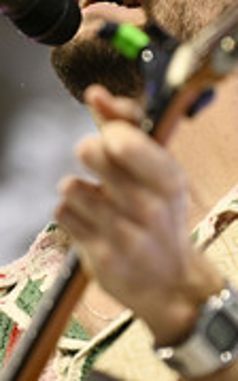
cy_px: 113
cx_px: 109
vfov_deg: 4.1
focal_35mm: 514
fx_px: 5330
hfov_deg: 2.6
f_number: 3.5
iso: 2000
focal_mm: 200
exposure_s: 1/2000
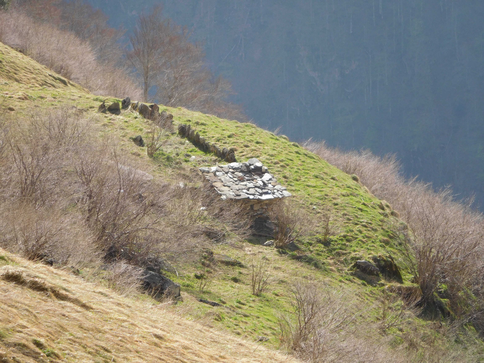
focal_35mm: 280
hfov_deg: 7.1
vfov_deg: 5.3
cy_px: 182
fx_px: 3915
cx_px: 242
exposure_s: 1/200
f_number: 5.8
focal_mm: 50
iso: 125
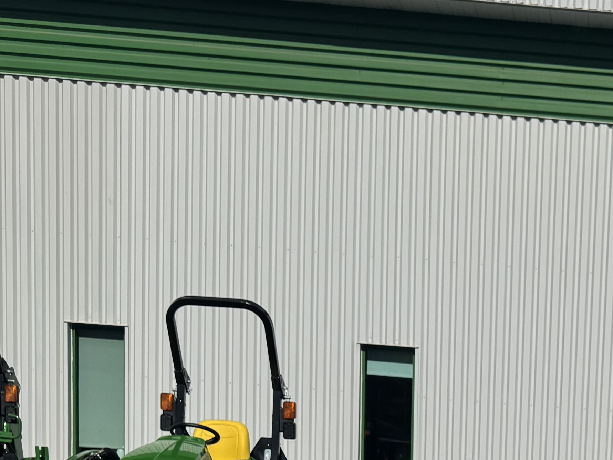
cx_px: 709
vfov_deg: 17.5
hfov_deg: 23.4
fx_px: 1364
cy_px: 651
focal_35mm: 77
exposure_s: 1/12346
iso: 80
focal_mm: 6.76
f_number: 1.78
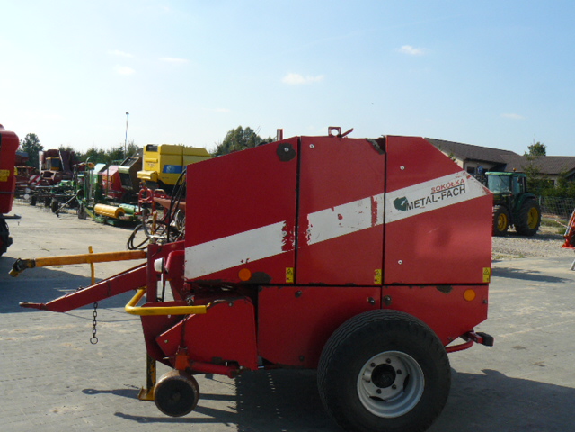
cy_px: 216
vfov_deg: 39.7
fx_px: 598
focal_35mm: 36
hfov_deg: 51.4
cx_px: 288
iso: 100
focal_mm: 6
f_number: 5.6
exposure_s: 1/400
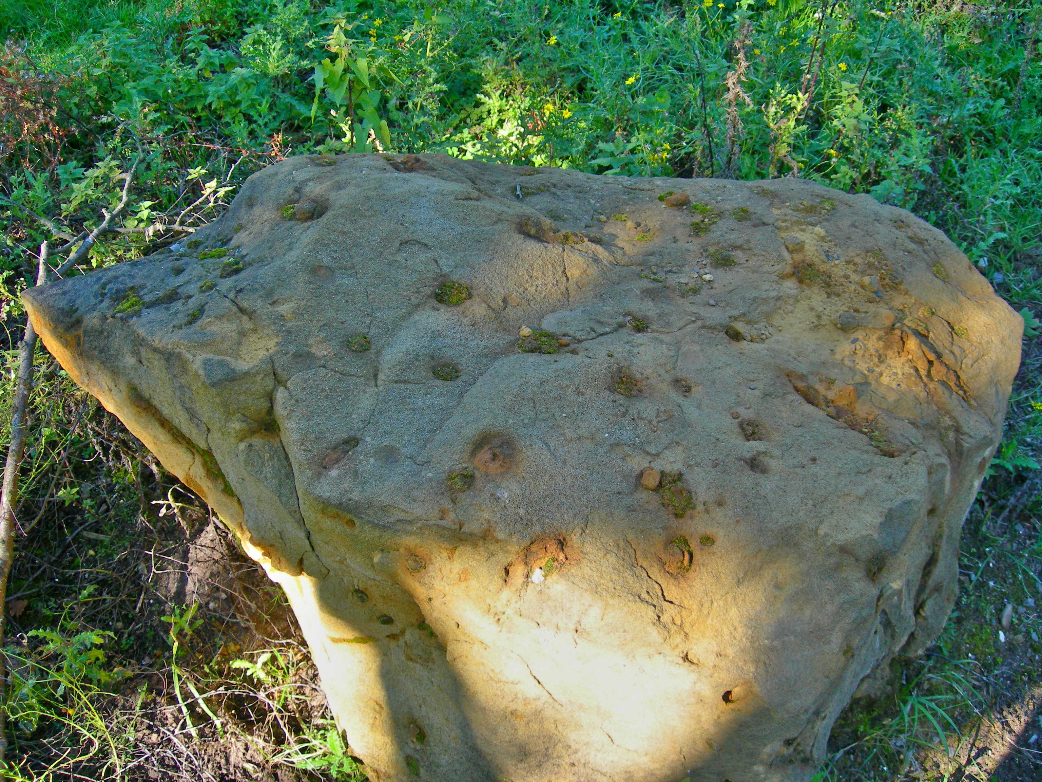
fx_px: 1144
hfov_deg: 49.0
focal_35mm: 38
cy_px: 391
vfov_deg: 37.7
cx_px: 521
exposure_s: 1/164
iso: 50
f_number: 2.8
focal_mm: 7.8
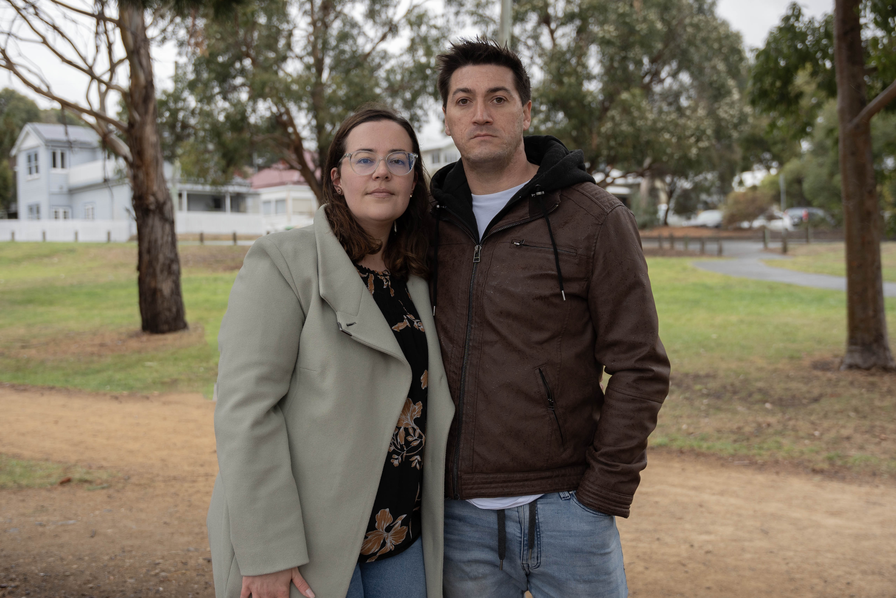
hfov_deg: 42.7
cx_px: 448
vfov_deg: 29.2
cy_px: 299
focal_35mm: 46
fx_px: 1145
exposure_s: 1/400
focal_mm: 30.7
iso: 160
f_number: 2.8
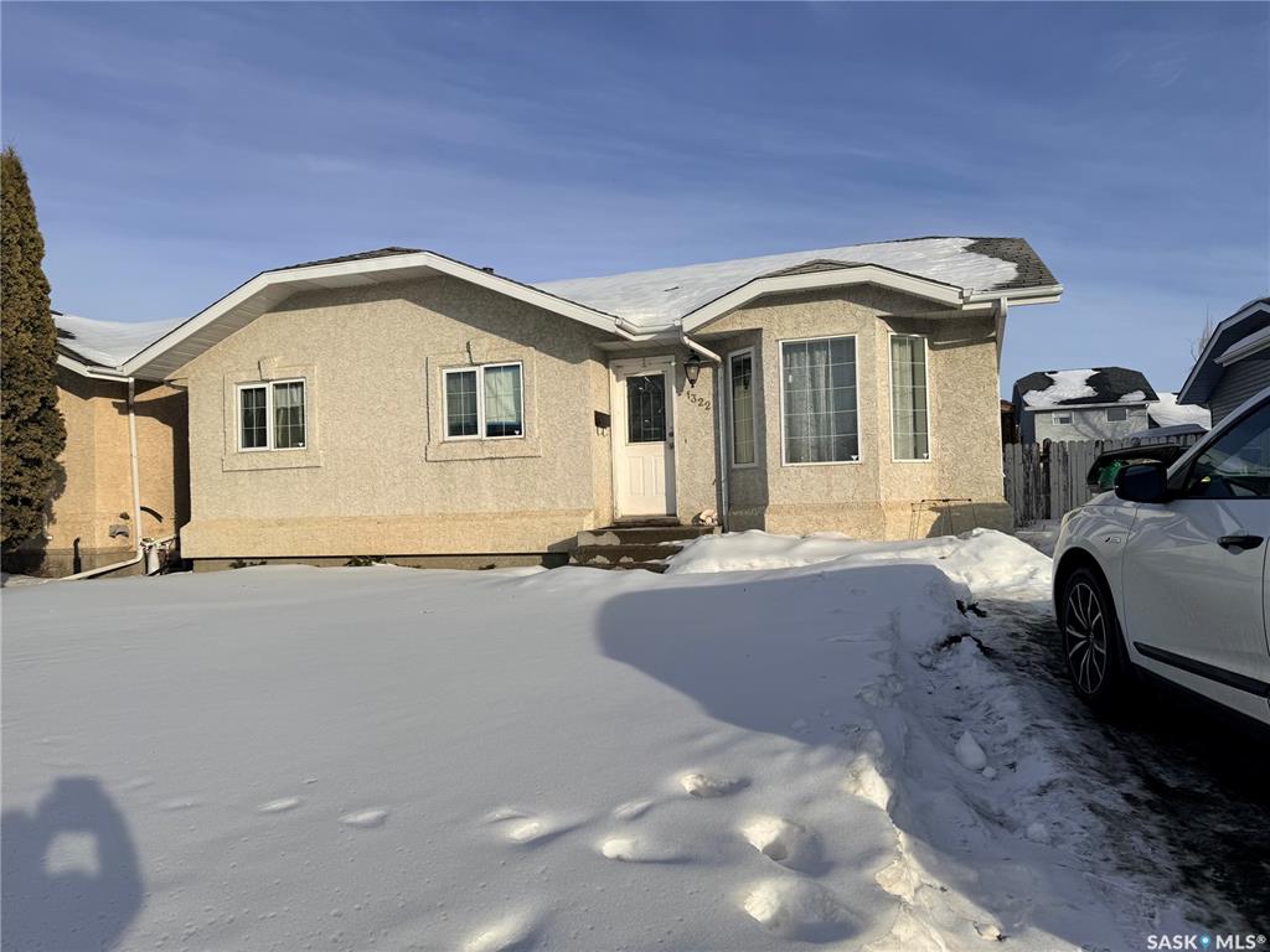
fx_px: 881
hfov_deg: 71.6
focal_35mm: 24
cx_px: 635
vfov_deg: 56.8
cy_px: 476
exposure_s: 1/10309
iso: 80
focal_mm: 6.76
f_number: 1.78
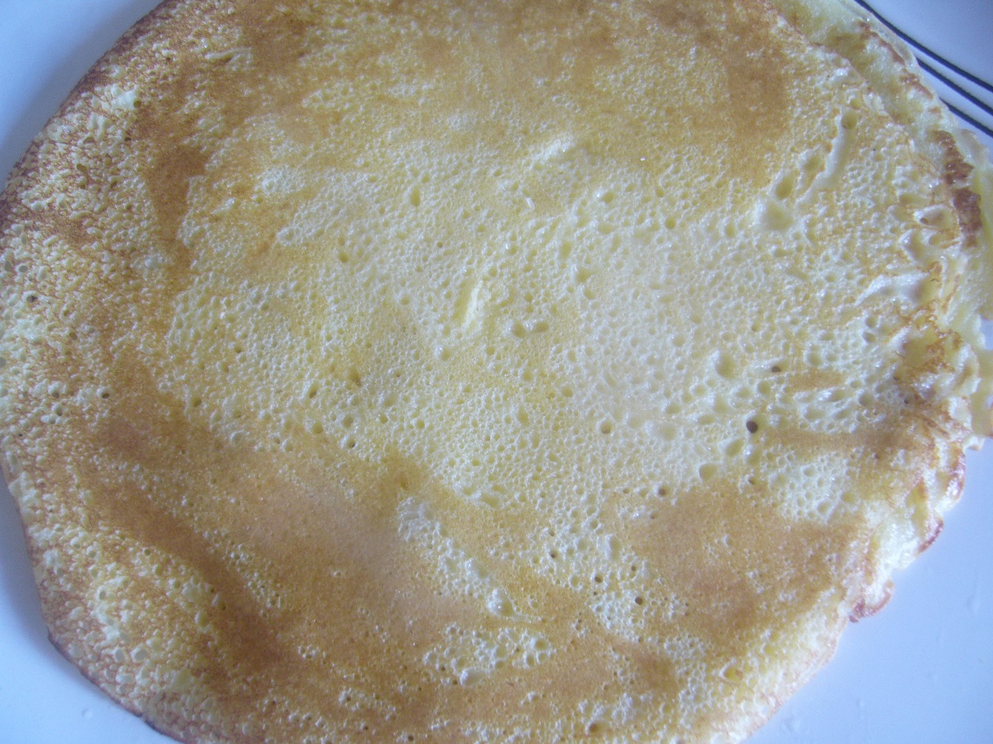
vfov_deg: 39.6
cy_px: 378
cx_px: 494
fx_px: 1033
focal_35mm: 36
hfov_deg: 51.4
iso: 100
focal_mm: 5.8
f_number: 2.8
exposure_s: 1/20
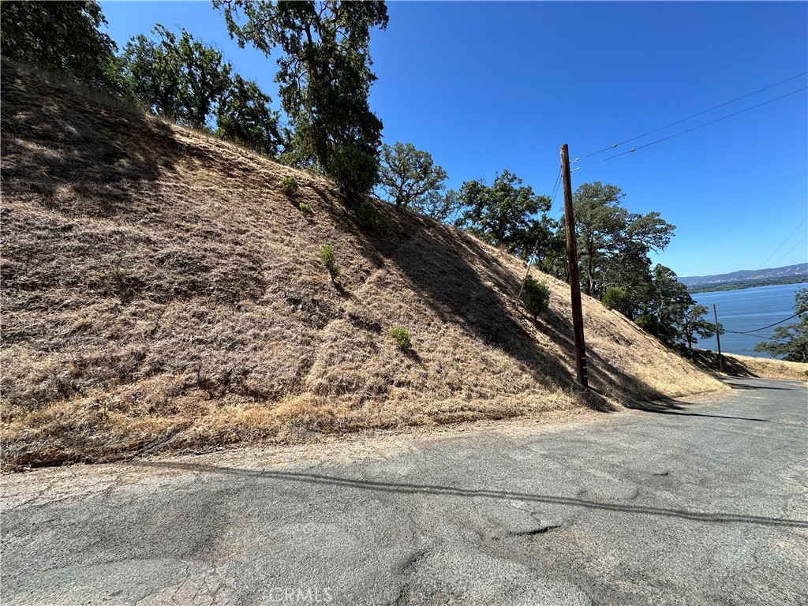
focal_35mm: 14
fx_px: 327
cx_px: 404
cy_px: 303
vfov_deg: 85.7
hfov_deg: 102.1
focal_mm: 2.22
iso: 40
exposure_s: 1/963
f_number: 2.2
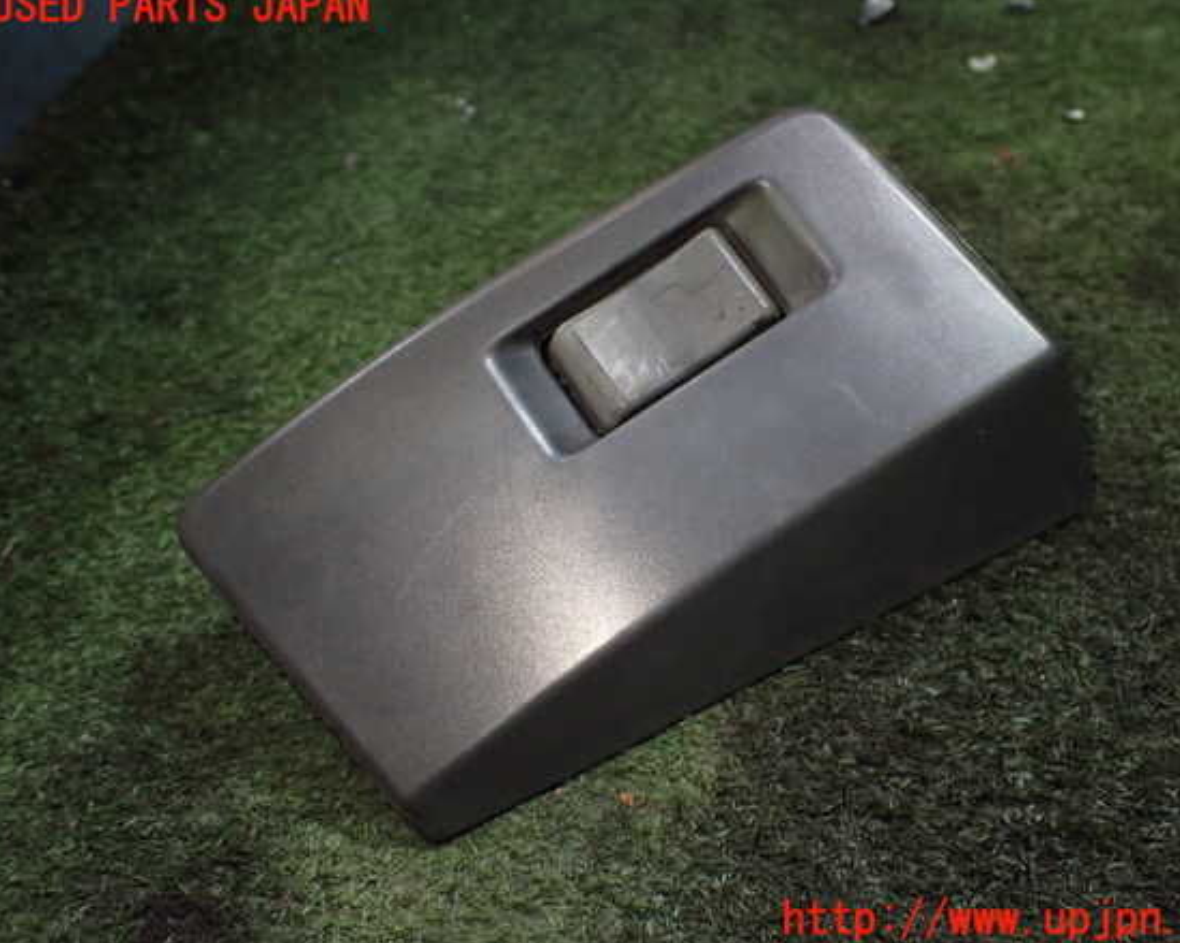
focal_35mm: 32
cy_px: 464
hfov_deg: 55.6
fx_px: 1117
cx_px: 623
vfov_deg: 45.8
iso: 500
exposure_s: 1/125
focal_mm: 5.4
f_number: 2.3
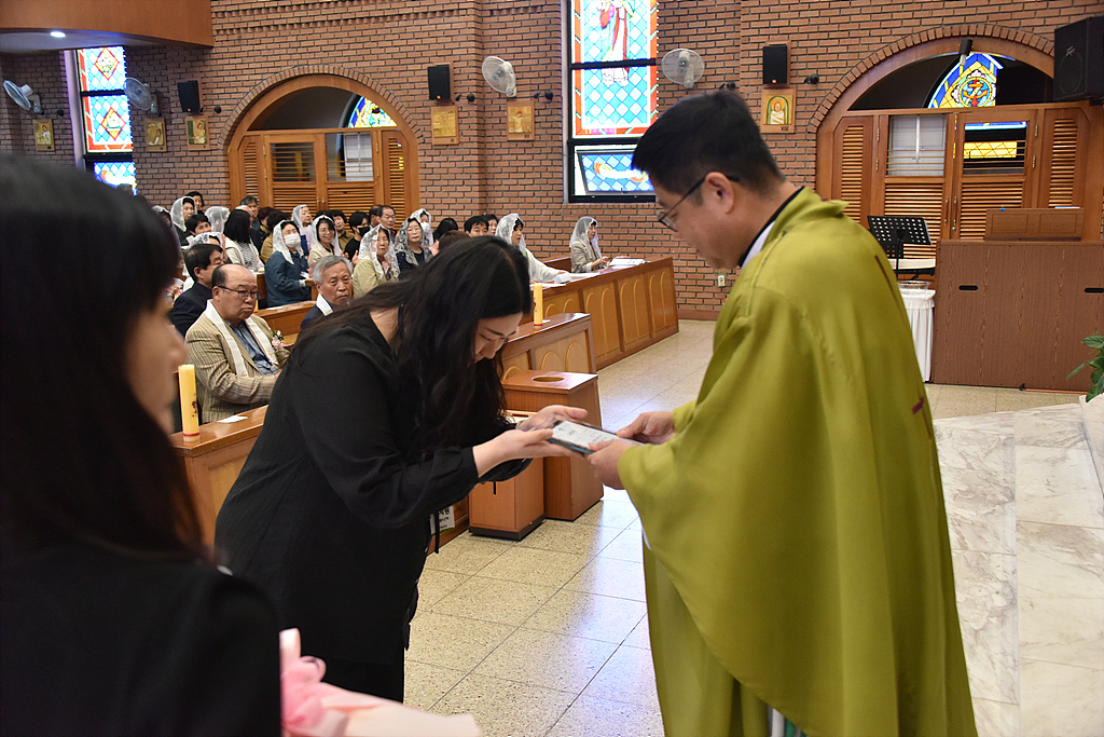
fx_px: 1043
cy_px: 368
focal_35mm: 34
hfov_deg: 55.8
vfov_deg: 38.9
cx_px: 552
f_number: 4.5
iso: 2800
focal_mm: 34
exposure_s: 1/125
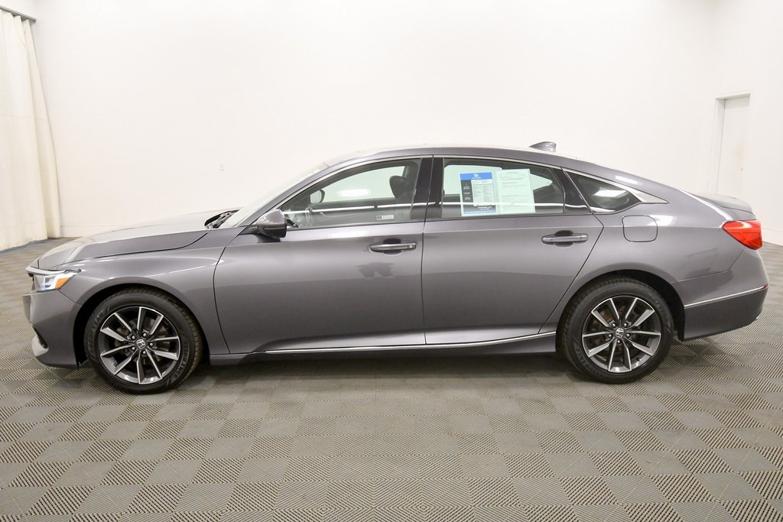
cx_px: 392
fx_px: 587
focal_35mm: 27
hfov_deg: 67.4
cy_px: 261
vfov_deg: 47.9
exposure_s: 1/125
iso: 1000
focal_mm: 18
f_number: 5.3
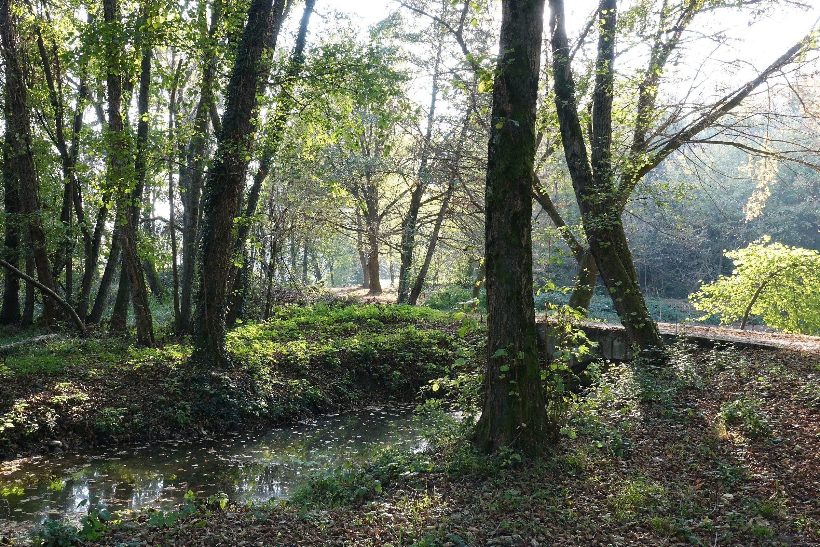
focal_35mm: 34
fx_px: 774
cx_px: 410
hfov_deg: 55.8
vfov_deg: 38.9
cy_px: 274
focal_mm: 12.33
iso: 500
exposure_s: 1/50
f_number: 8
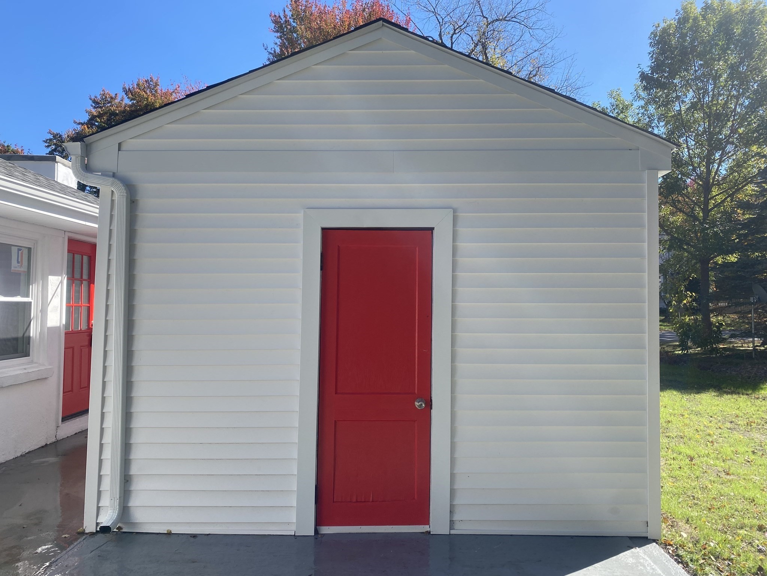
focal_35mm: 26
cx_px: 384
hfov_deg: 67.3
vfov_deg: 53.1
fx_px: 576
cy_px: 288
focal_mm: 4.25
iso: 32
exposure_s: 1/1484
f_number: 1.8
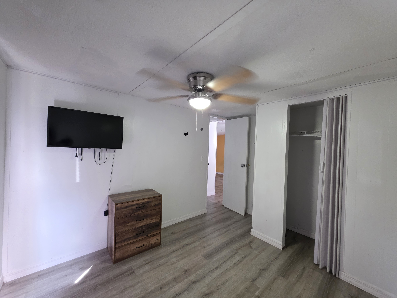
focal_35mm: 13
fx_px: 149
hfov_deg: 106.2
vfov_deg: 89.9
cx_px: 198
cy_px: 149
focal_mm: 2.2
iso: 500
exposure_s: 1/60
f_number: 1.9
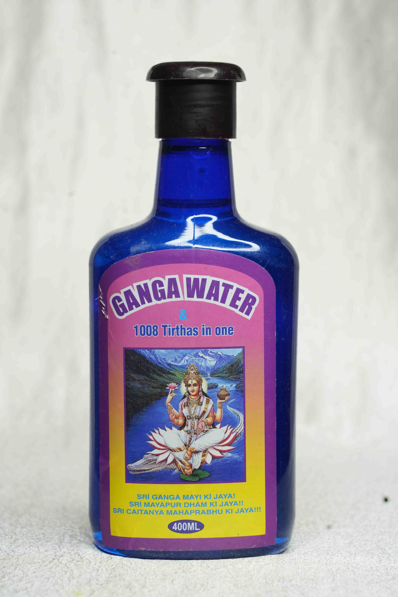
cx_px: 199
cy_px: 298
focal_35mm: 105
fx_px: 1741
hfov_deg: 13.0
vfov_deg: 19.5
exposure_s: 1/125
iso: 1250
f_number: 9
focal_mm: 105
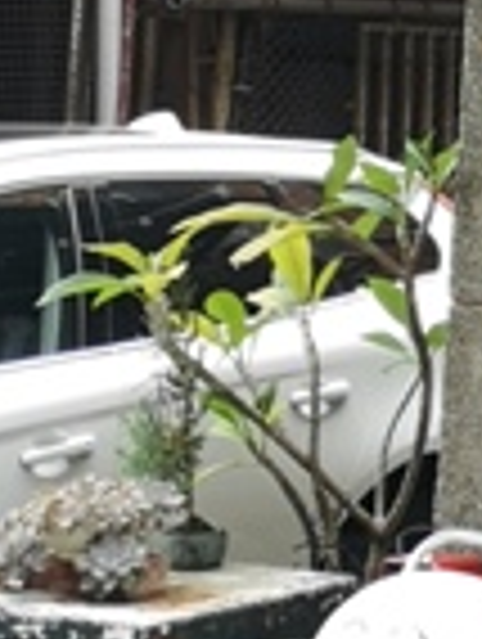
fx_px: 2814
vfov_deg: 12.4
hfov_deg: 8.5
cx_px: 1324
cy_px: -284
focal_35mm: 152
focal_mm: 3.95
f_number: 1.8
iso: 80
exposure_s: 1/120
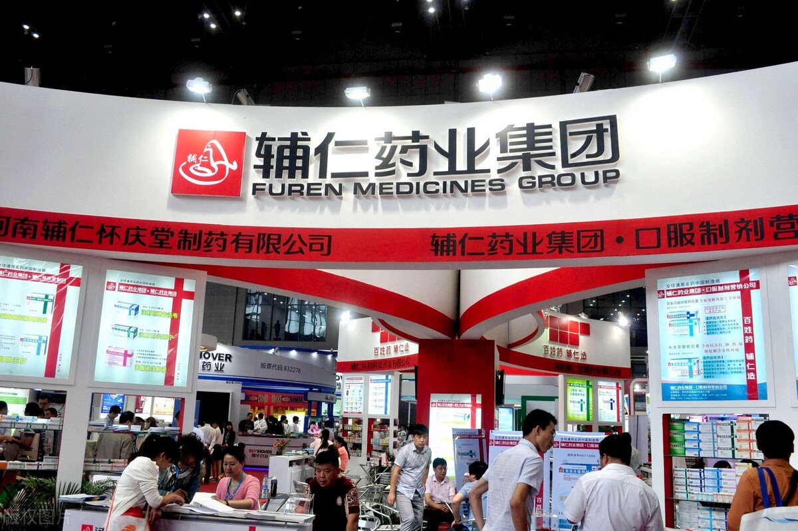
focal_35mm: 30
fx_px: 664
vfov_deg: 43.5
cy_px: 266
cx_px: 399
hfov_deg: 62.0
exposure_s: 1/100
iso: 800
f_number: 9
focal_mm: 20
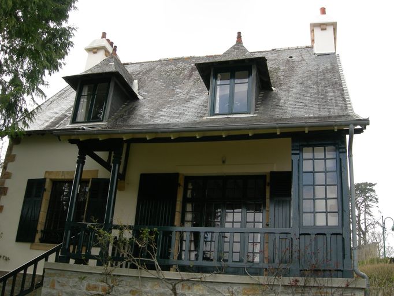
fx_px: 410
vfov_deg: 39.7
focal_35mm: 36
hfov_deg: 51.3
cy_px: 148
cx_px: 197
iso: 64
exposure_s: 1/95.8
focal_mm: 7.5
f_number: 3.8
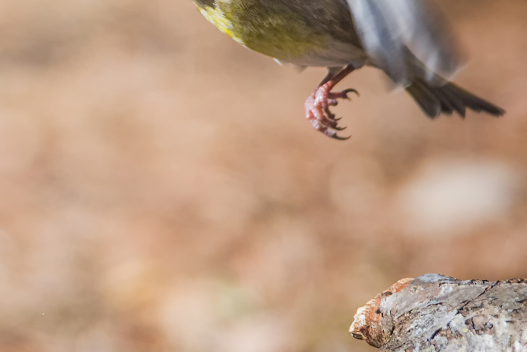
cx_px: 59
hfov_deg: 1.2
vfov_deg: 0.8
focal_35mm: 1701
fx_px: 24902
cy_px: 84
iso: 1000
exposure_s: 1/2500
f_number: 8
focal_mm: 600
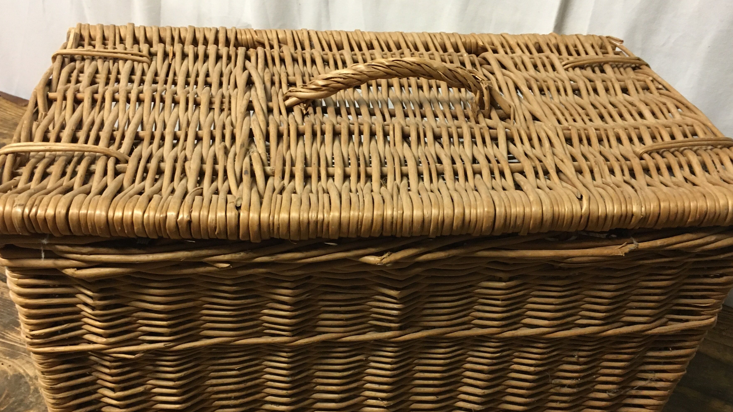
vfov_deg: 32.6
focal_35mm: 36
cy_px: 263
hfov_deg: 55.3
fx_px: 700
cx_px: 379
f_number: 2.2
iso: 200
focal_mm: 4.15
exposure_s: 1/20
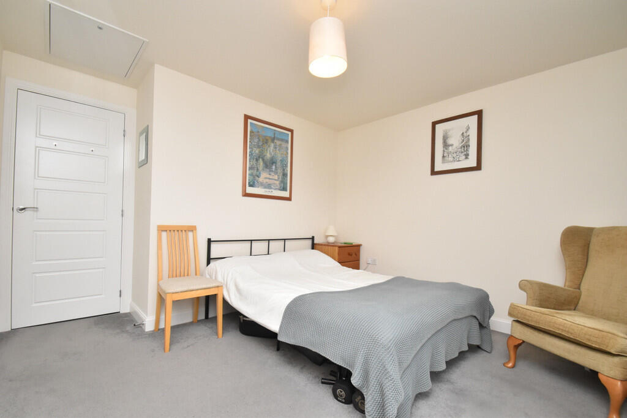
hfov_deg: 100.4
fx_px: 261
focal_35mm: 15
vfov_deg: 77.3
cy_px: 209
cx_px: 314
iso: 1600
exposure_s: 1/60
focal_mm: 10
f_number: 9
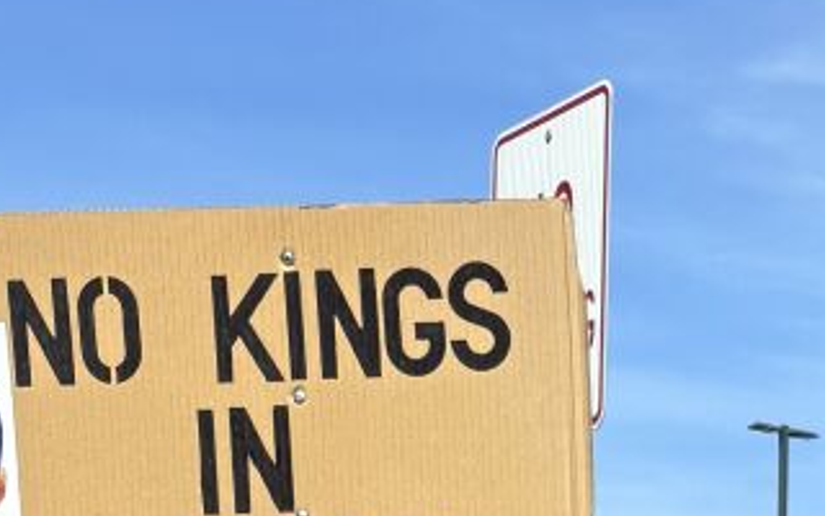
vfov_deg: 8.8
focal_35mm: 143
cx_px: 788
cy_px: 912
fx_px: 3215
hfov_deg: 14.4
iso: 50
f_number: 1.6
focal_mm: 5.96
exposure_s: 1/4425
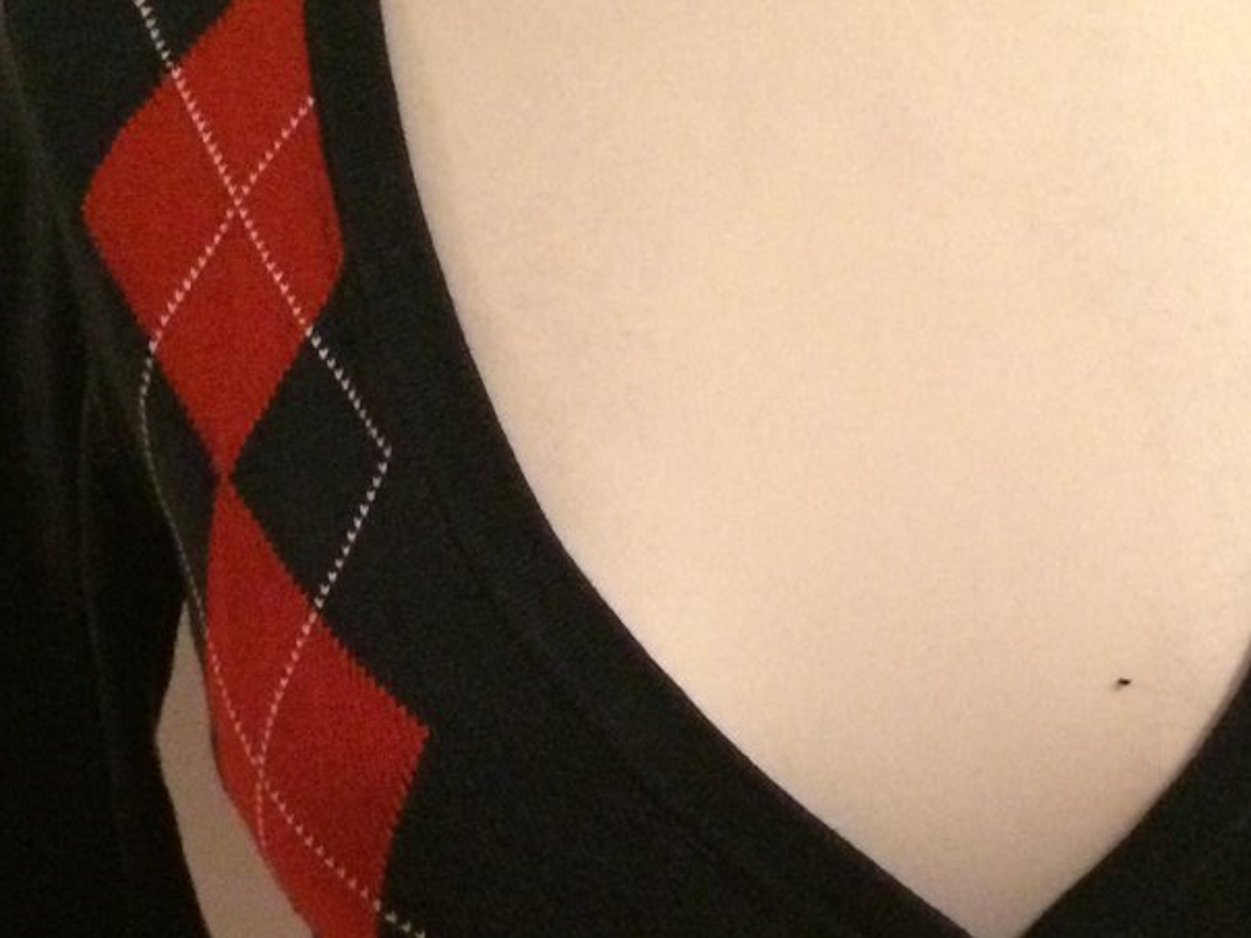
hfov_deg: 30.1
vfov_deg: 22.8
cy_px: 650
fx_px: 2313
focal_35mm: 64
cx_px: 796
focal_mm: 4.15
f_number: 2.2
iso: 500
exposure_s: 1/17
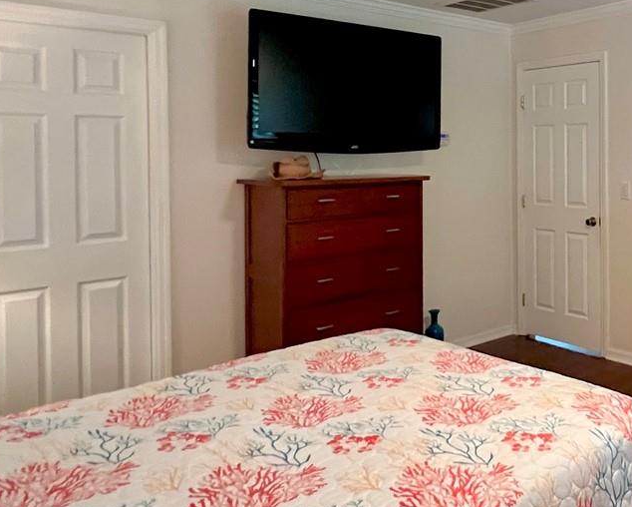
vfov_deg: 44.9
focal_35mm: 32
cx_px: 579
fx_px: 599
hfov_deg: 49.1
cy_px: 153
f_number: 1.8
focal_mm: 1.57
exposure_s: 1/60
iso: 500
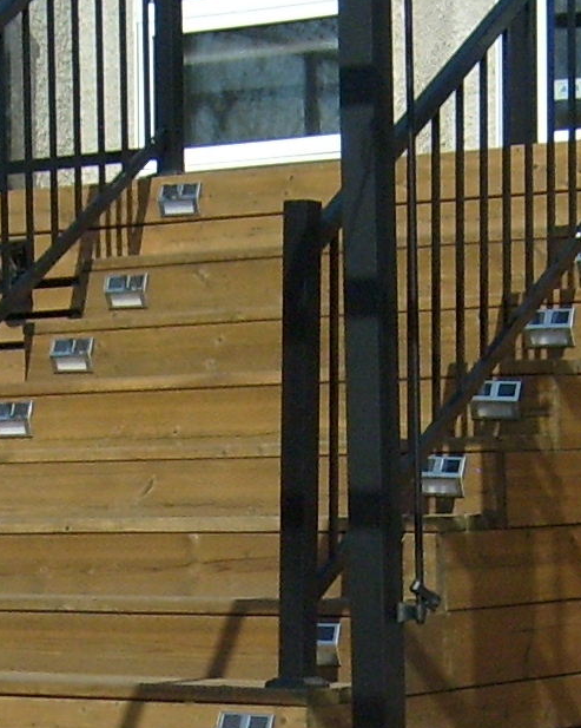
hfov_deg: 9.9
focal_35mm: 156
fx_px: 3356
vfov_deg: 12.1
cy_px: 884
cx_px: 181
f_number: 7.1
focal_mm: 5.8
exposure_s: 1/350
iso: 80
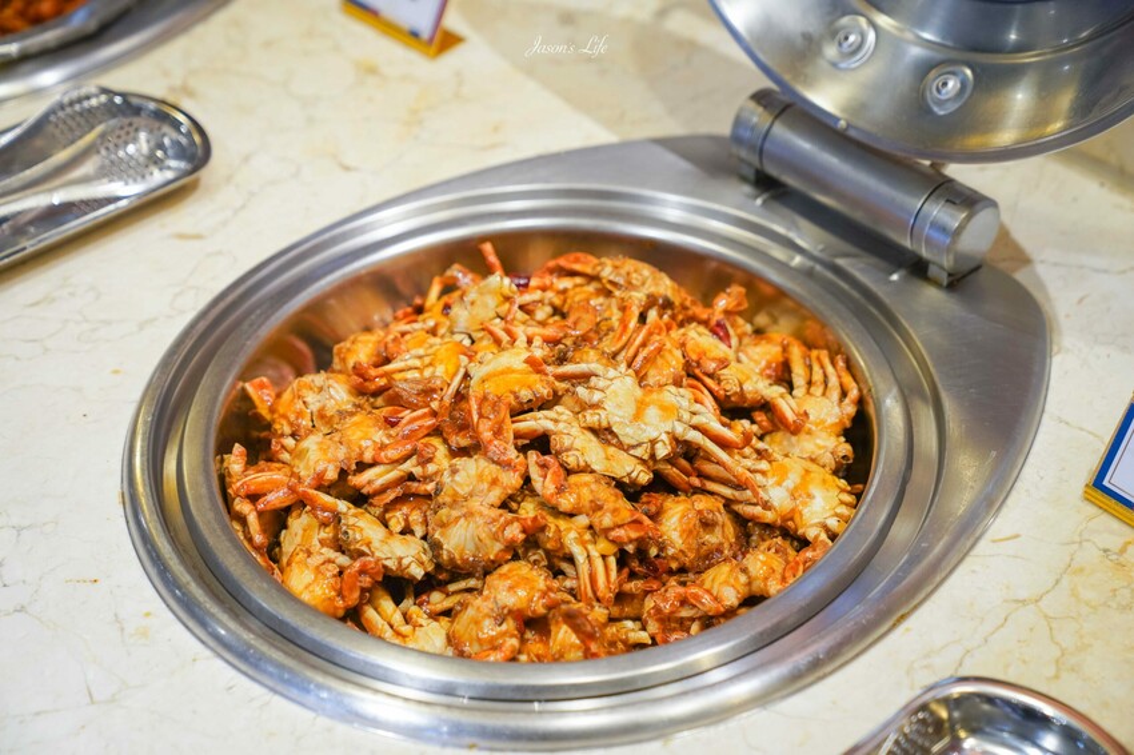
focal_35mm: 70
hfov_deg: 28.9
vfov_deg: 19.4
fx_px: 2204
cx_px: 567
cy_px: 378
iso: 640
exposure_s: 1/80
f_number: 3.2
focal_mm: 70
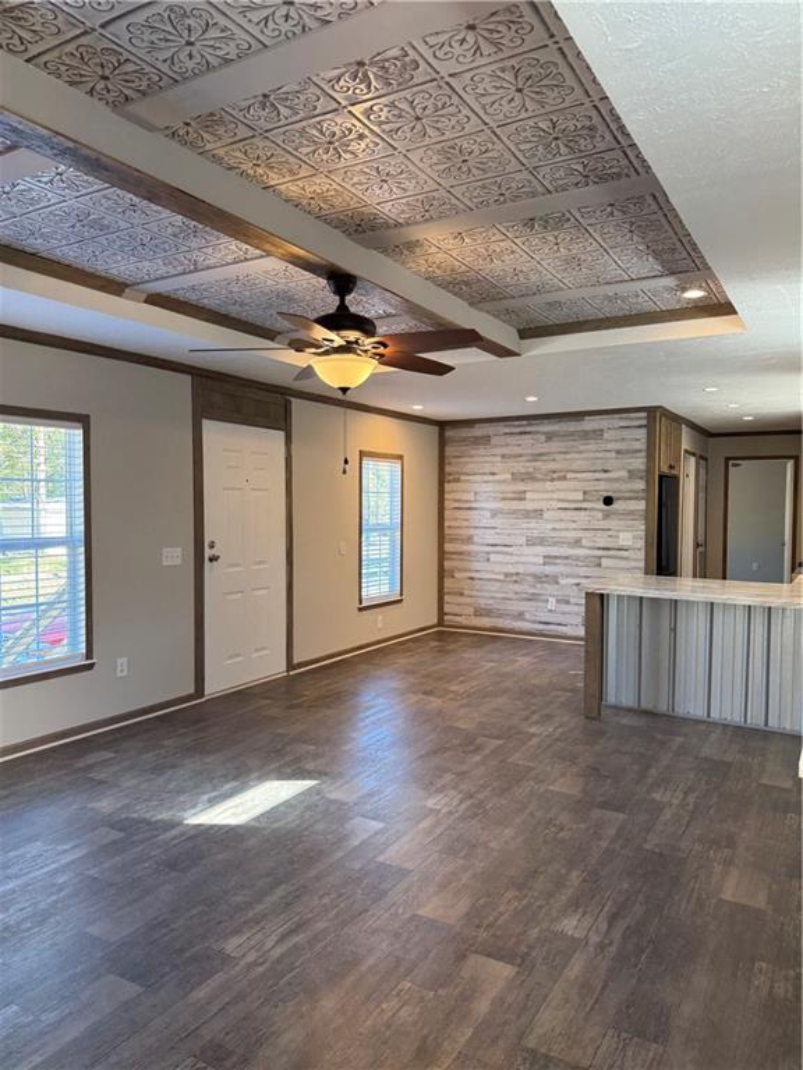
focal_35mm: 24
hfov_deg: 56.8
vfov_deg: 71.6
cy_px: 535
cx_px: 402
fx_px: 742
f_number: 1.78
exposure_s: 1/67
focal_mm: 6.76
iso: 125
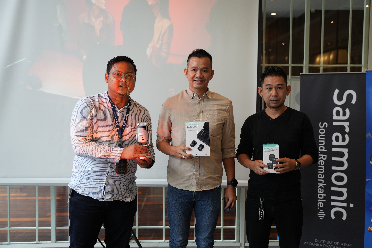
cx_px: 186
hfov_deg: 44.5
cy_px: 124
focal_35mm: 44
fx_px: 455
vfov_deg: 30.5
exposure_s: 1/125
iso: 640
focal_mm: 44
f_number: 2.8
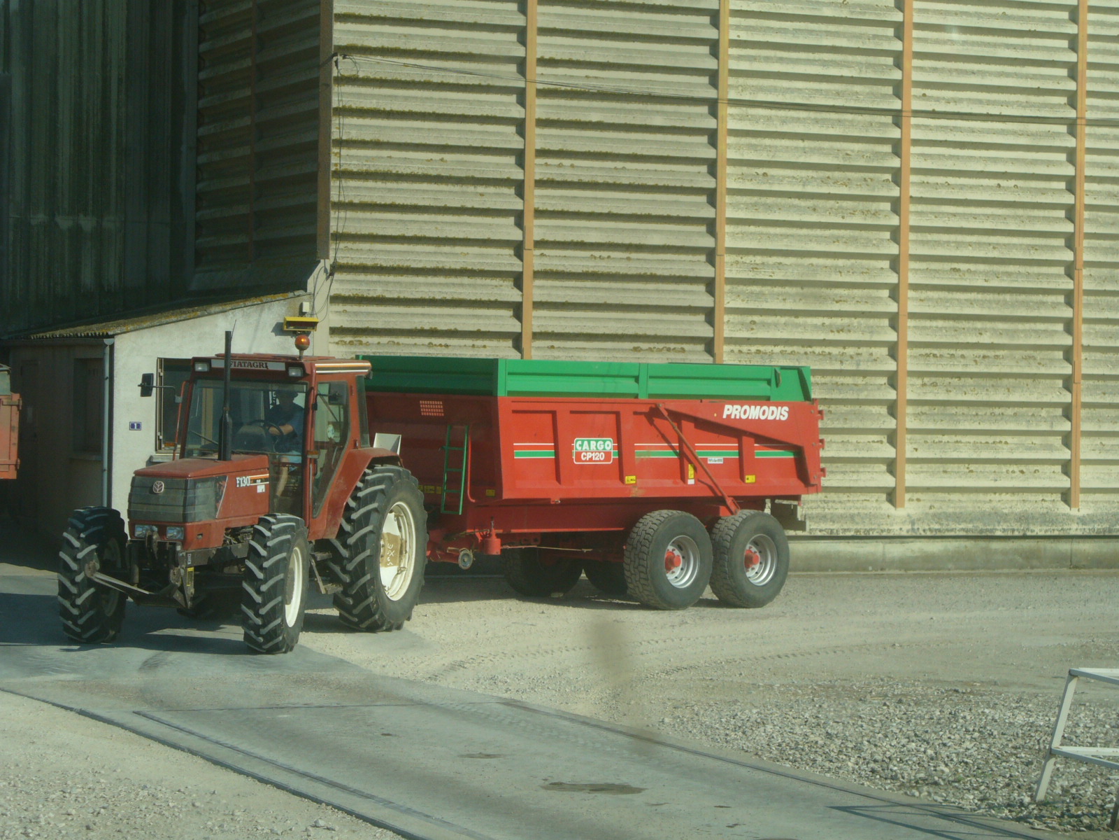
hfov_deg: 20.0
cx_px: 560
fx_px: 3168
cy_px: 420
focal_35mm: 98
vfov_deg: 15.1
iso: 80
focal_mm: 16.1
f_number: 7
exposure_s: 1/250
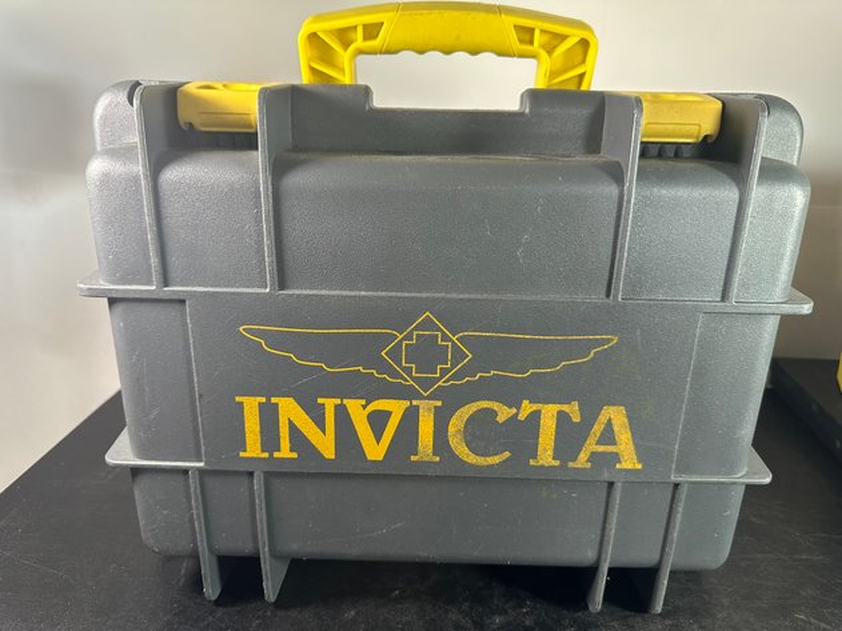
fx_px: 584
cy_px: 316
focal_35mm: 24
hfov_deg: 71.6
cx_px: 421
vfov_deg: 56.8
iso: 250
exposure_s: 1/60
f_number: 1.78
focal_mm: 6.86
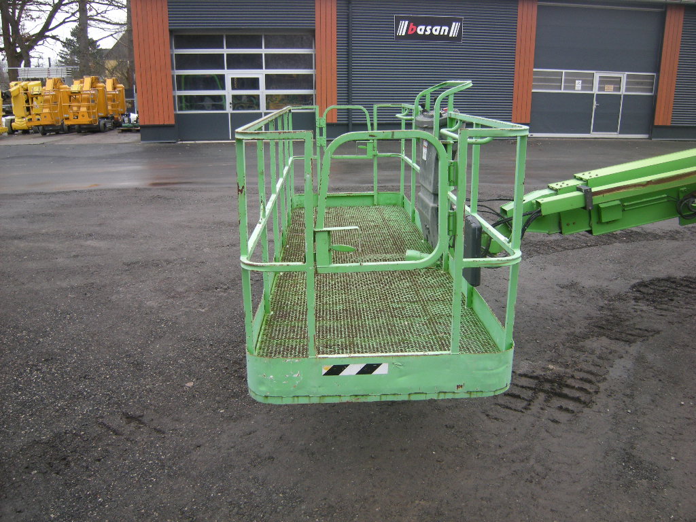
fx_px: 563
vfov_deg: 49.7
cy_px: 261
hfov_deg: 63.4
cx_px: 348
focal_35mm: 28
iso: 112
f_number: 2.8
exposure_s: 1/51.4
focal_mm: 4.7
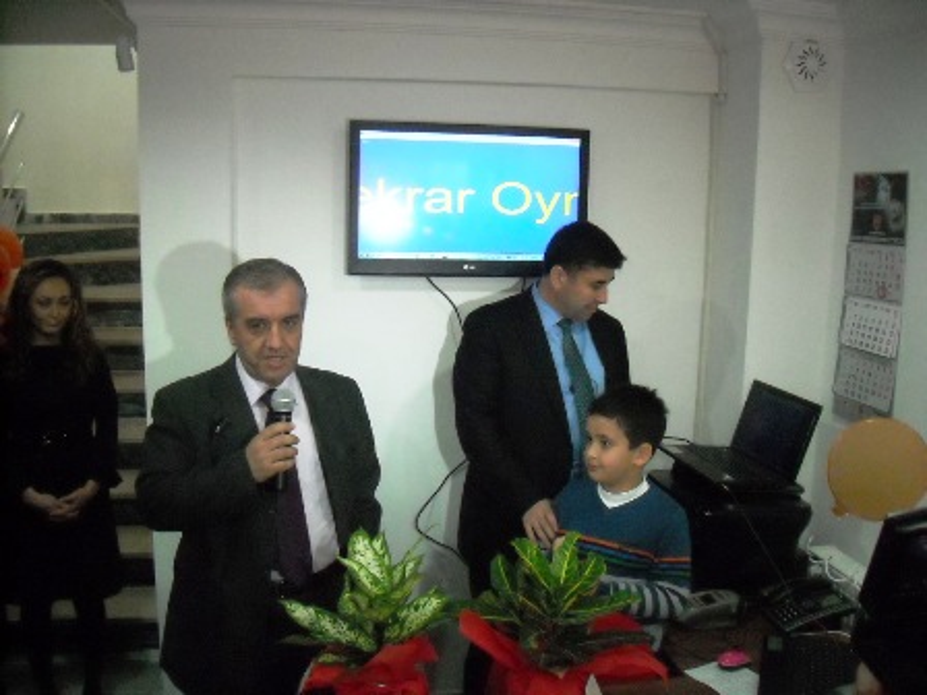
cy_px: 348
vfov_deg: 40.7
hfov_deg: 52.6
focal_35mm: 35
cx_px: 464
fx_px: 937
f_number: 2.8
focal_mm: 5.7
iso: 800
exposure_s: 1/141
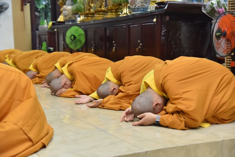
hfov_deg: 34.5
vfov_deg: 23.4
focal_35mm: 58
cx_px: 118
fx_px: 379
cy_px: 78
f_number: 4
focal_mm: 58
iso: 2000
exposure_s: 1/125
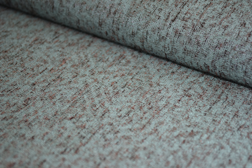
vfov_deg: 16.6
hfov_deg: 24.6
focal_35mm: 82
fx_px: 578
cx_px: 126
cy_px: 84
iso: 400
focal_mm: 55
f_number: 5.6
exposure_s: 1/100
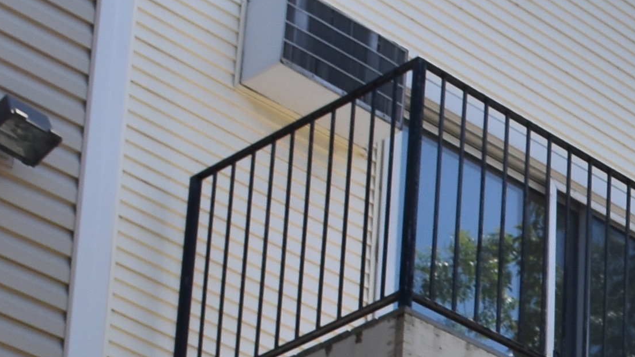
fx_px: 2593
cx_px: 1060
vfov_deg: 7.5
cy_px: 787
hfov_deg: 12.9
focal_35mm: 154
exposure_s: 1/250
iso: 200
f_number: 8
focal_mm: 18
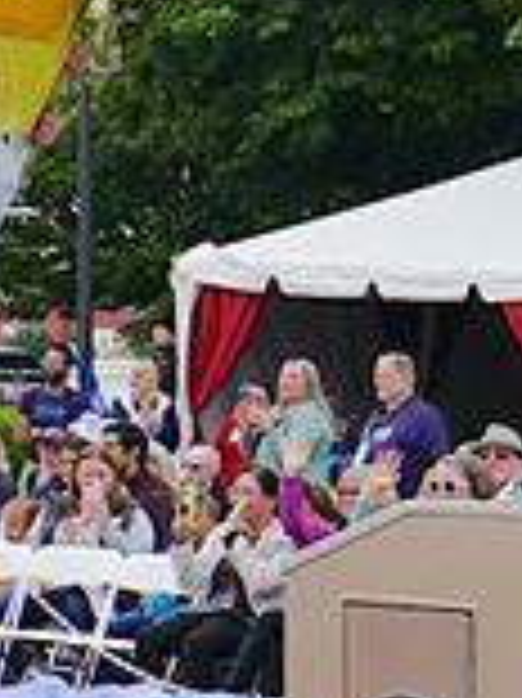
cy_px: -218
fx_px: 4248
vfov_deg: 9.2
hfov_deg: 6.5
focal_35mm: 211
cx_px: -896
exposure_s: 1/640
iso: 100
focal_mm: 34
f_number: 5
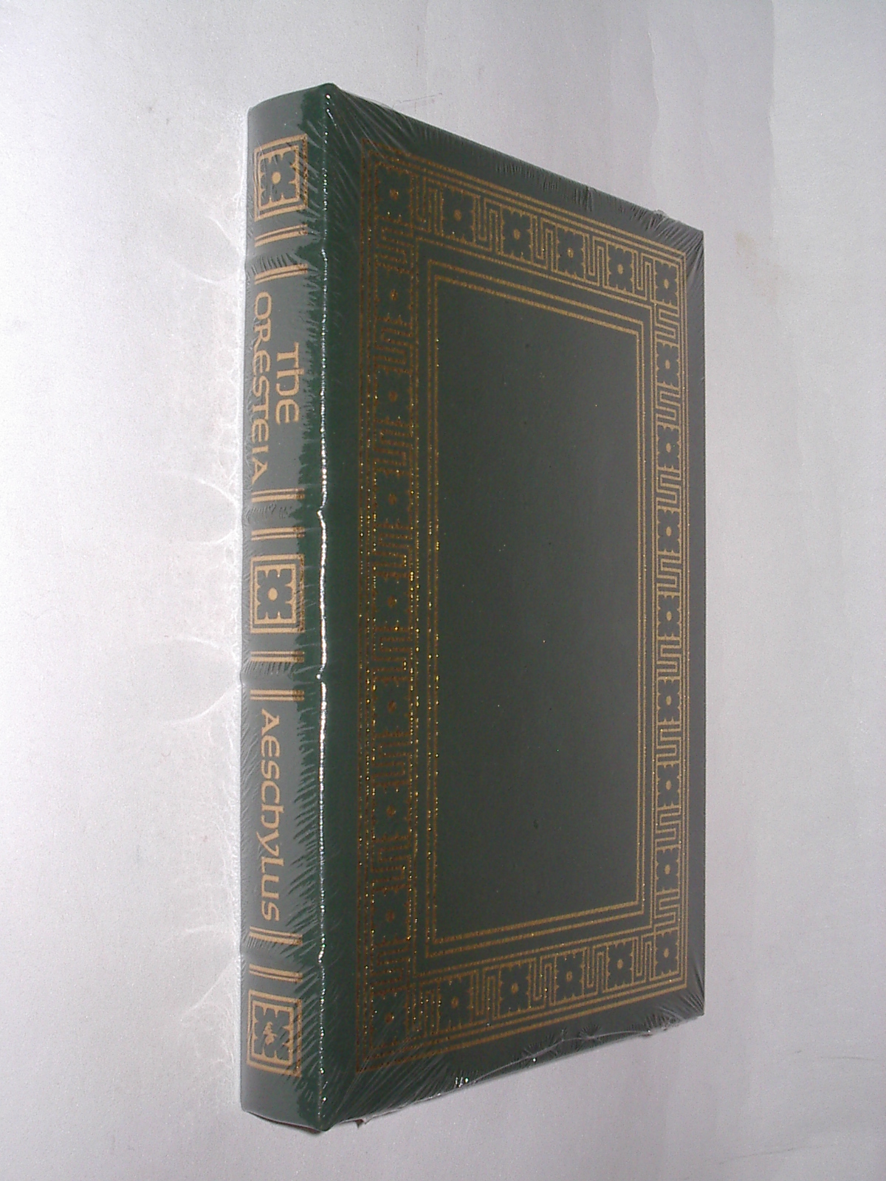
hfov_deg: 28.0
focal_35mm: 52
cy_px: 590
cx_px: 443
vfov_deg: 36.8
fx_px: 1775
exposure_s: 1/60
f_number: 5.5
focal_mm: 7.8
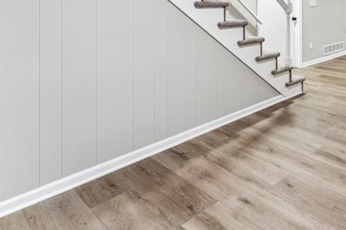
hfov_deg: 52.7
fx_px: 279
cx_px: 333
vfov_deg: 39.5
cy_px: -1
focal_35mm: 29
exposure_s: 1/2
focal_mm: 14
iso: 400
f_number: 13
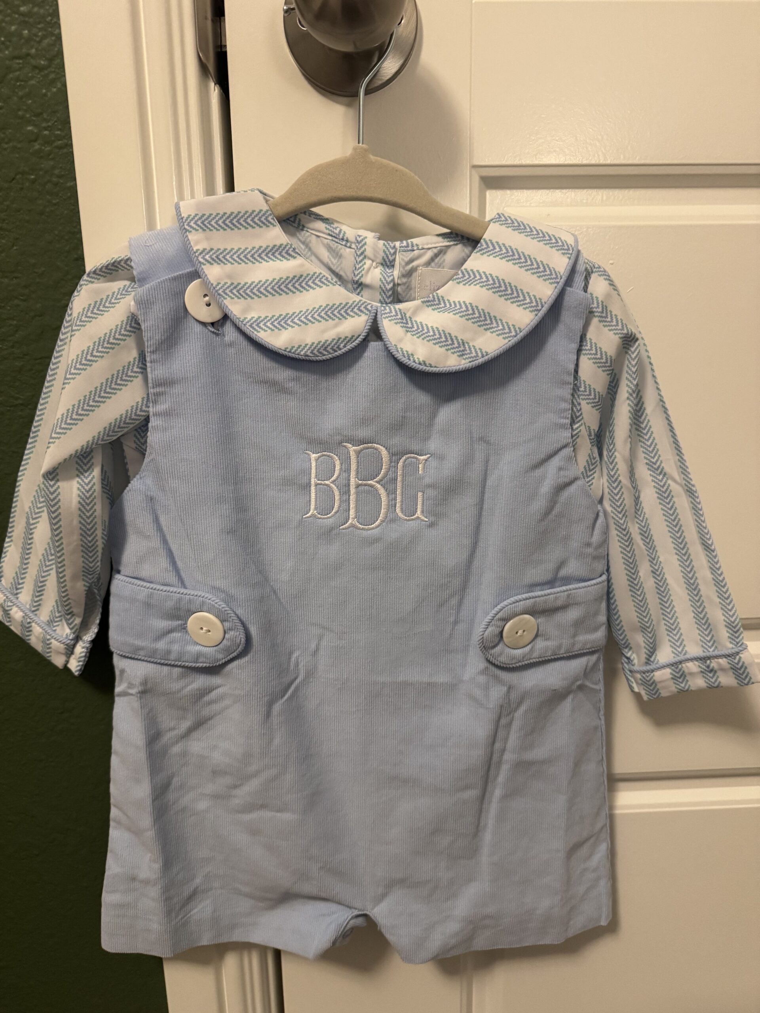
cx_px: 380
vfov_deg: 71.6
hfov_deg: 56.8
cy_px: 506
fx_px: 703
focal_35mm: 24
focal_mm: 6.76
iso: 640
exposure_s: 1/60
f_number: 1.78
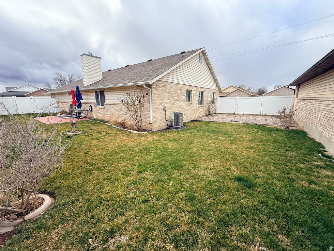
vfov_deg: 85.7
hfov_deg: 102.1
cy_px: 126
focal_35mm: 14
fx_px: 135
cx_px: 167
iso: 50
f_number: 2.2
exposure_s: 1/625
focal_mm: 2.22
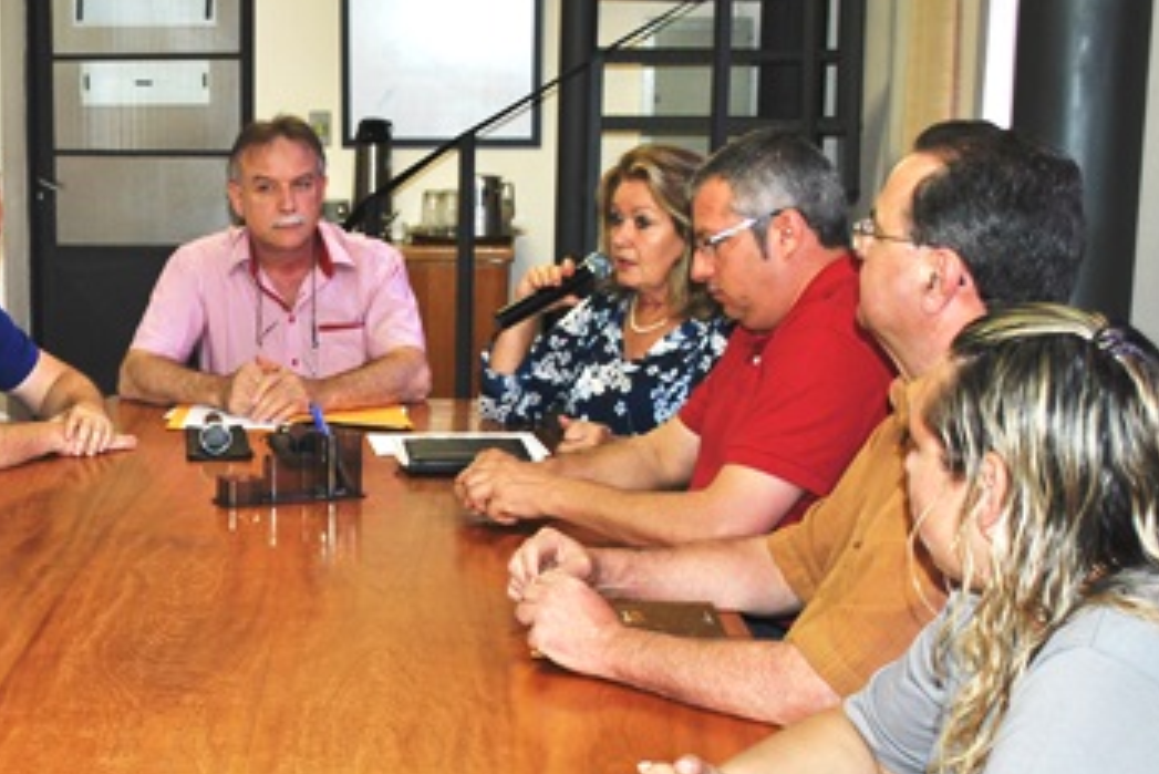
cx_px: 223
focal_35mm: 66
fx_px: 2126
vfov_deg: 20.6
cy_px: 482
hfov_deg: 29.8
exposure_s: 1/60
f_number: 4
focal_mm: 24
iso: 200
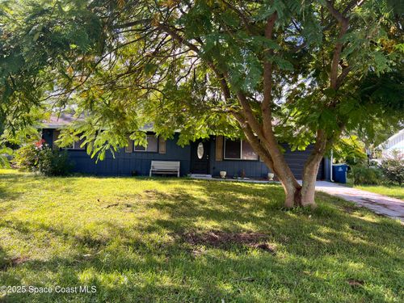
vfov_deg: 53.1
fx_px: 303
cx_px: 202
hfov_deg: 67.3
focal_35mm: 26
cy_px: 152
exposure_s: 1/578
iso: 50
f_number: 1.5
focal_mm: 5.7
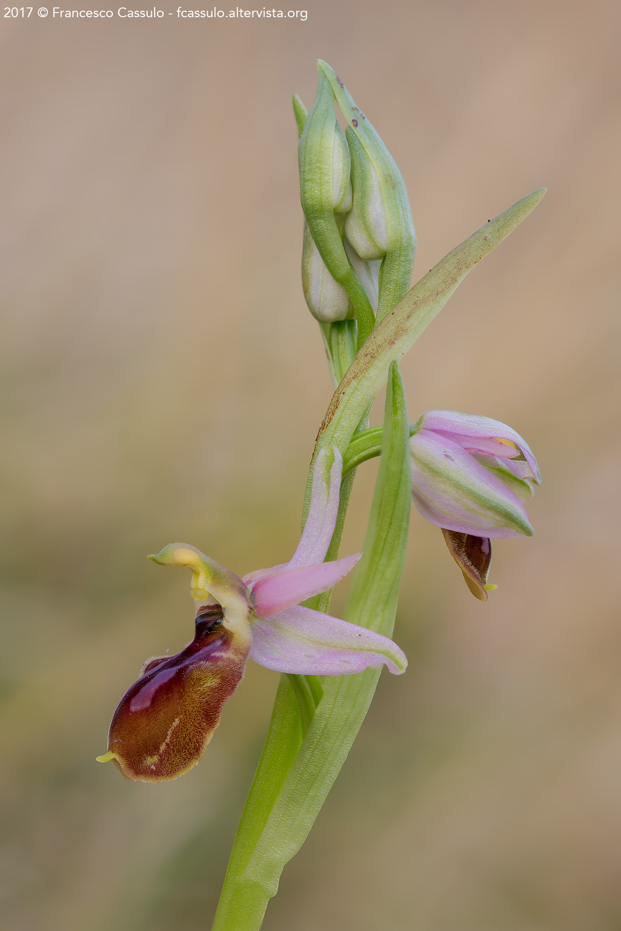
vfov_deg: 13.0
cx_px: 310
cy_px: 466
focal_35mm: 158
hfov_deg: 8.7
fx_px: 4076
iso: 100
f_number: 11
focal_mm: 105
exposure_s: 1/15
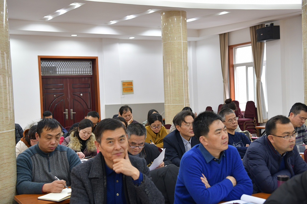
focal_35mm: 48
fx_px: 409
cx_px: 154
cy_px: 102
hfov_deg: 41.1
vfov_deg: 28.1
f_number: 4
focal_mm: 48
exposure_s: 1/60
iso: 900
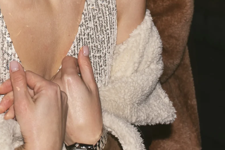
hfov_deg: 17.2
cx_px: -33
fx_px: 713
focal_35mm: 114
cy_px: -88
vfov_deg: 11.4
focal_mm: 35
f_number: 8
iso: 100
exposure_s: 1/1.25
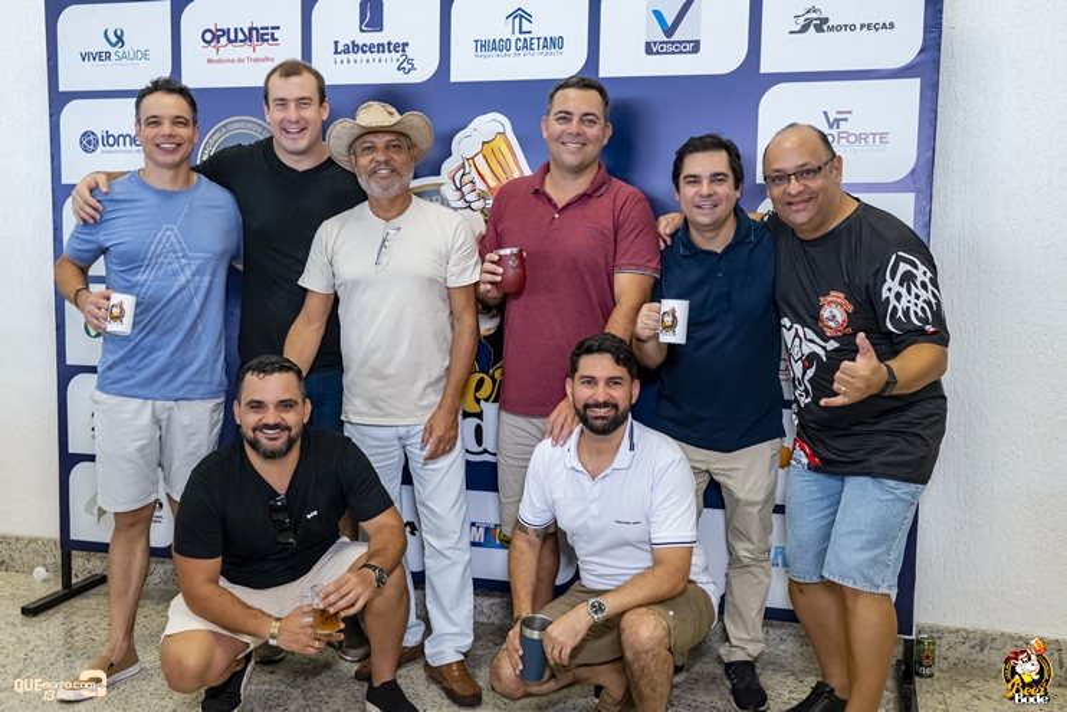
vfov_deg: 36.9
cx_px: 534
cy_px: 356
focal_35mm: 36
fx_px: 1067
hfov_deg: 53.1
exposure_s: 1/160
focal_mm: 24
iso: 2000
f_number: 3.2
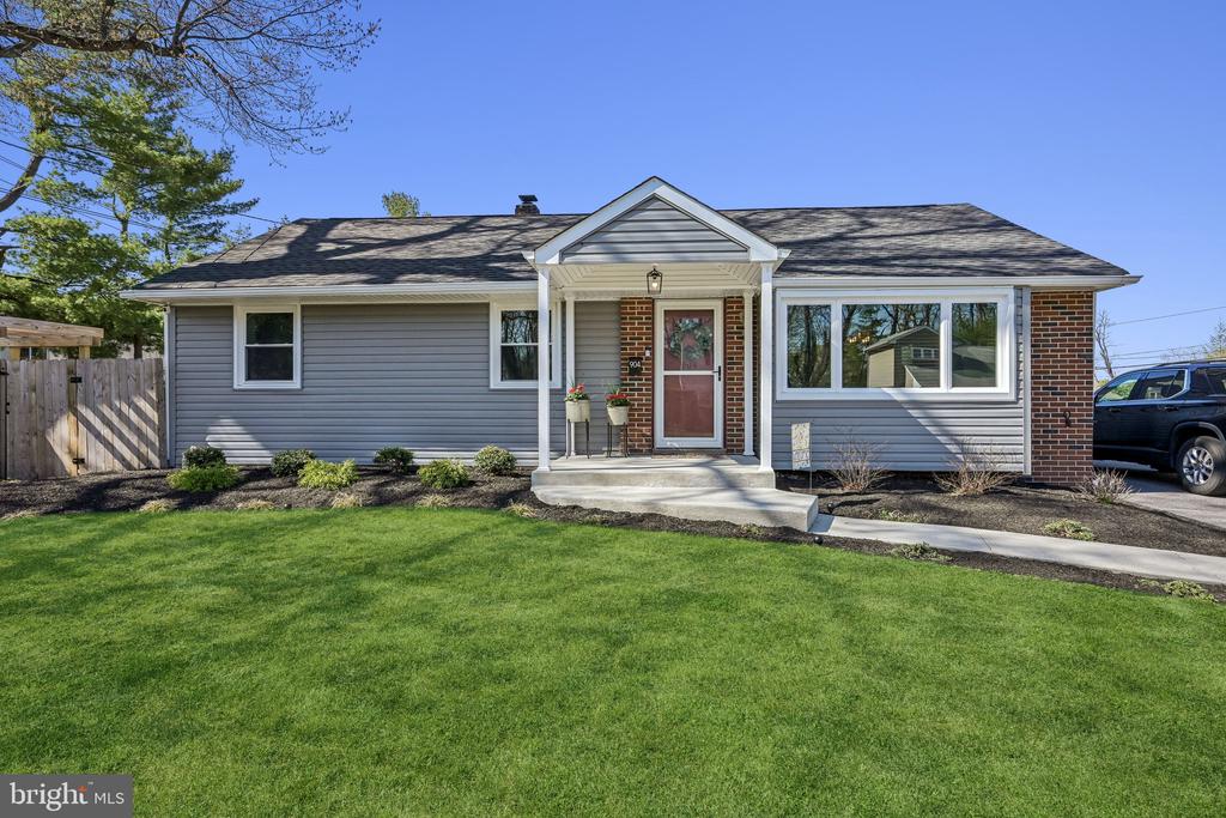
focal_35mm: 19
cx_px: 613
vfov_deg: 64.6
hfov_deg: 86.9
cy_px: 409
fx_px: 647
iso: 400
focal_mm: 19
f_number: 11
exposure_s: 1/320
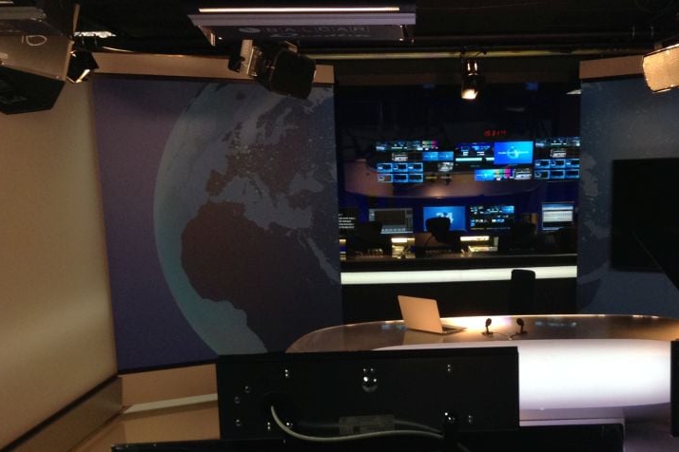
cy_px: 323
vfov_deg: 27.8
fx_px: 905
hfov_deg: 40.8
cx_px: 435
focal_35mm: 48
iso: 64
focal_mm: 3.3
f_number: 2.4
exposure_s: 1/24
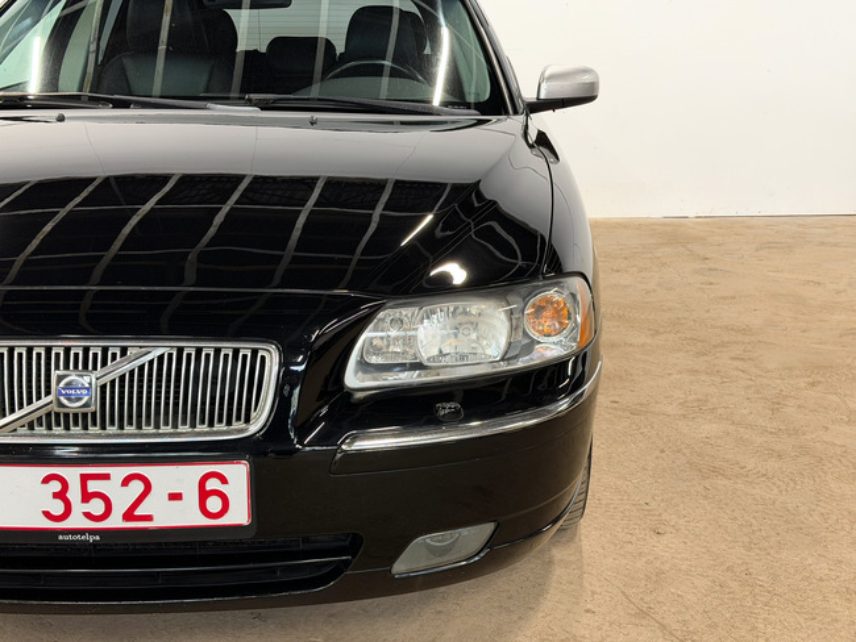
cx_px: 428
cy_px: 321
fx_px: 1187
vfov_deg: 30.3
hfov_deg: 39.6
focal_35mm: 48
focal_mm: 6.76
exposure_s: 1/50
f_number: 1.8
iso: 200
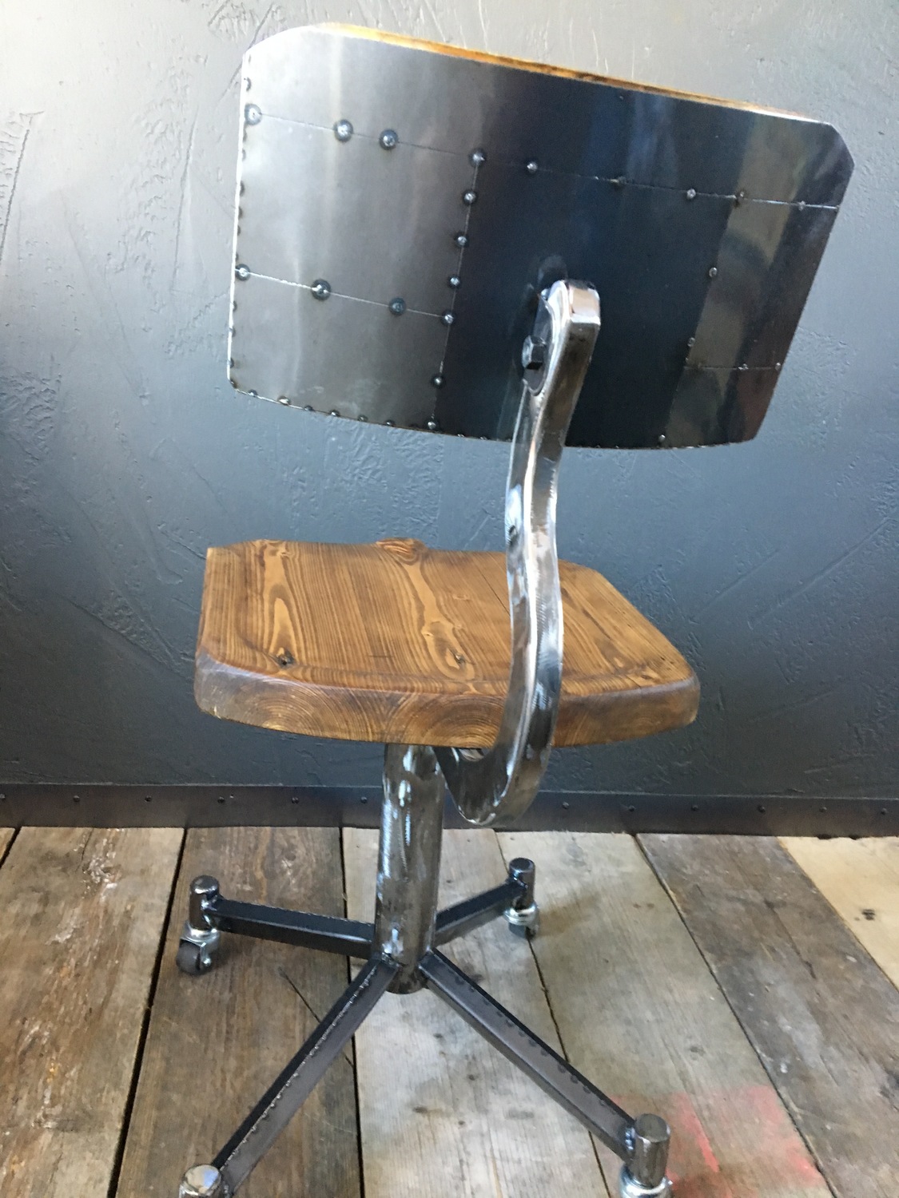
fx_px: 1004
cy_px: 599
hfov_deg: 48.2
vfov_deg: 61.7
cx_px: 450
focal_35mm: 29
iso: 200
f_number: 2.2
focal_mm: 4.15
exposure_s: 1/20
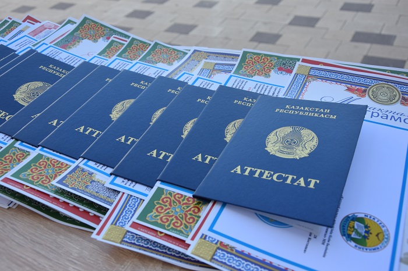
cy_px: 136
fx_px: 408
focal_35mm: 36
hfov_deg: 53.2
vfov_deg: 36.8
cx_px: 204
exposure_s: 1/1000
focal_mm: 24
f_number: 5.6
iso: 800
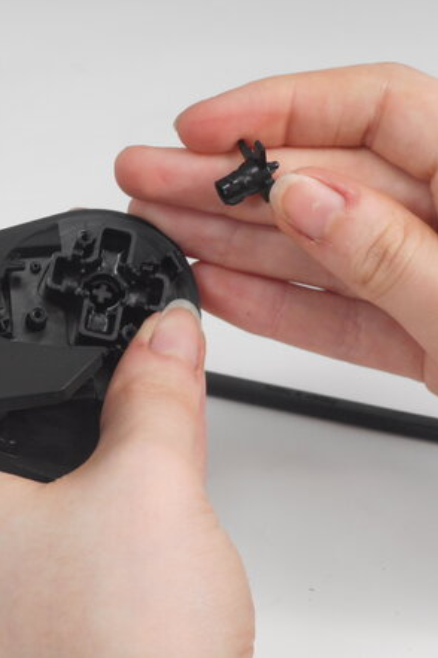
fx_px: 3412
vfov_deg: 11.0
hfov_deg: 7.3
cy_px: 328
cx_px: 106
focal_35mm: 187
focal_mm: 23.9
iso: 180
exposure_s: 1/60
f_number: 6.1
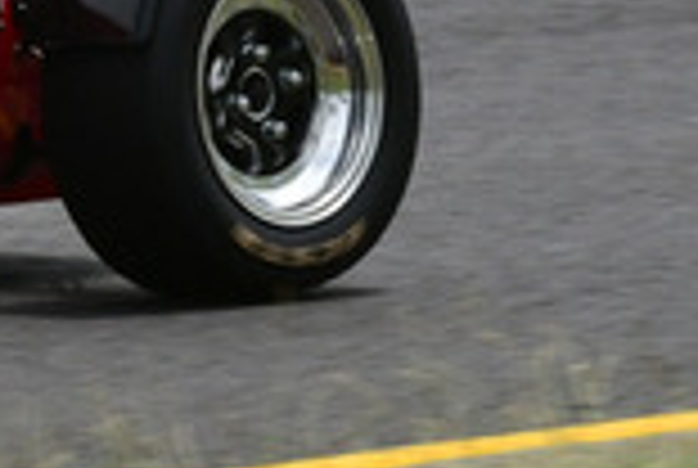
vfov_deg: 0.7
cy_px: -459
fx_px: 37492
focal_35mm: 1930
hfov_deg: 1.1
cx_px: -635
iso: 400
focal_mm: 250
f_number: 11
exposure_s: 1/640
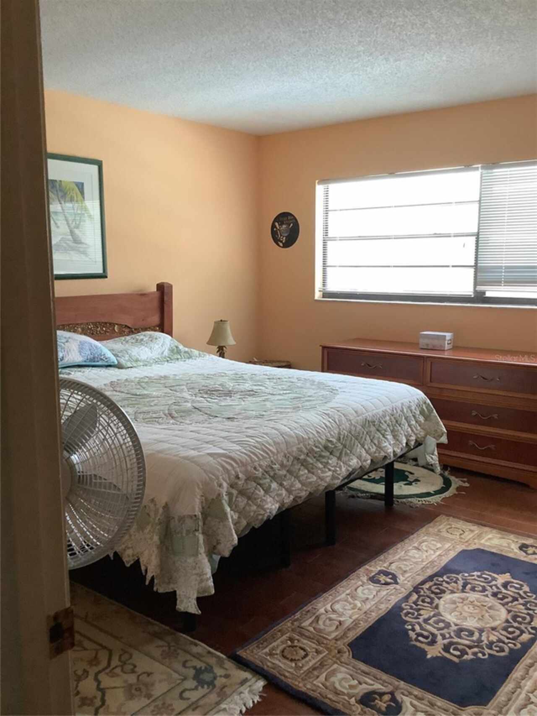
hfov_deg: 45.5
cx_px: 268
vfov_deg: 58.3
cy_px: 358
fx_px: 641
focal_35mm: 31
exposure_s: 1/60
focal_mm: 3.3
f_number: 2.4
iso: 250
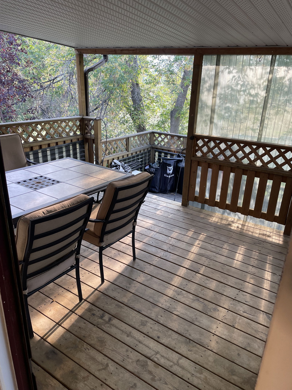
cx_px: 146
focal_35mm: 26
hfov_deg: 53.1
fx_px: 292
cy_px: 195
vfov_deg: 67.3
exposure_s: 1/120
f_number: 1.6
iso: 100
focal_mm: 4.2
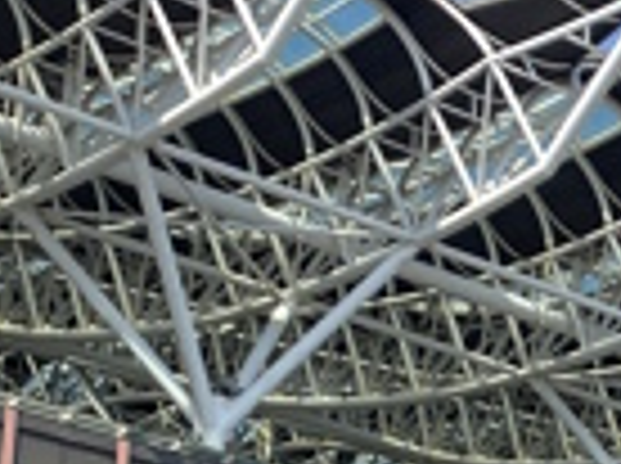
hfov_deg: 11.6
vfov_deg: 9.4
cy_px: 761
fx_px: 2704
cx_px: 1300
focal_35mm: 151
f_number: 1.8
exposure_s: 1/2268
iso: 32
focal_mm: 4.25
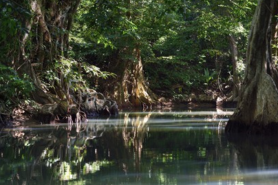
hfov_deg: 19.3
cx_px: 143
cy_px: 91
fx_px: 818
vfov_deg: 12.9
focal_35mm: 106
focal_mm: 102
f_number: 6.3
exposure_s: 1/60
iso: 800
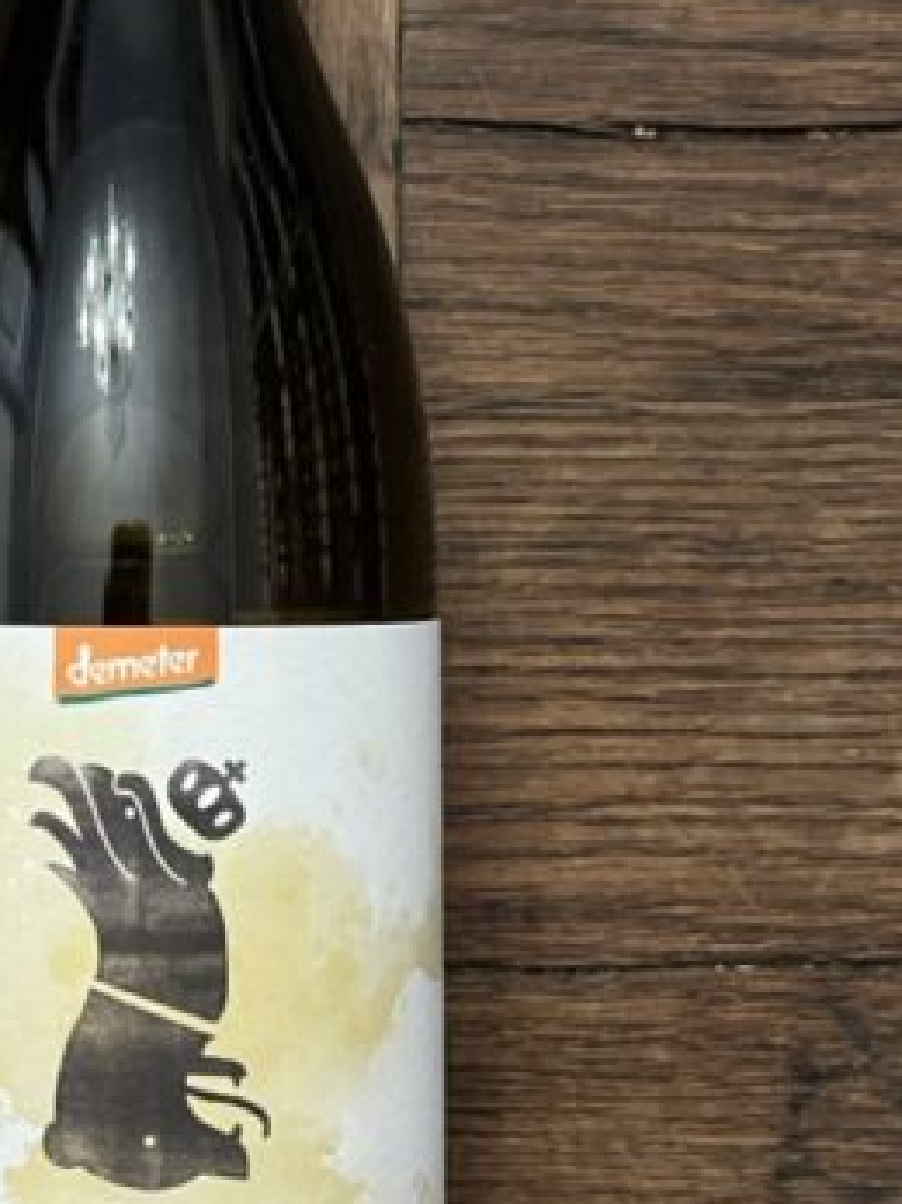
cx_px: 146
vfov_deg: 32.1
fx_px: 2086
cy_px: 461
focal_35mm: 60
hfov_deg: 23.9
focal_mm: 5.1
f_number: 1.6
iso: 400
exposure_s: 1/50
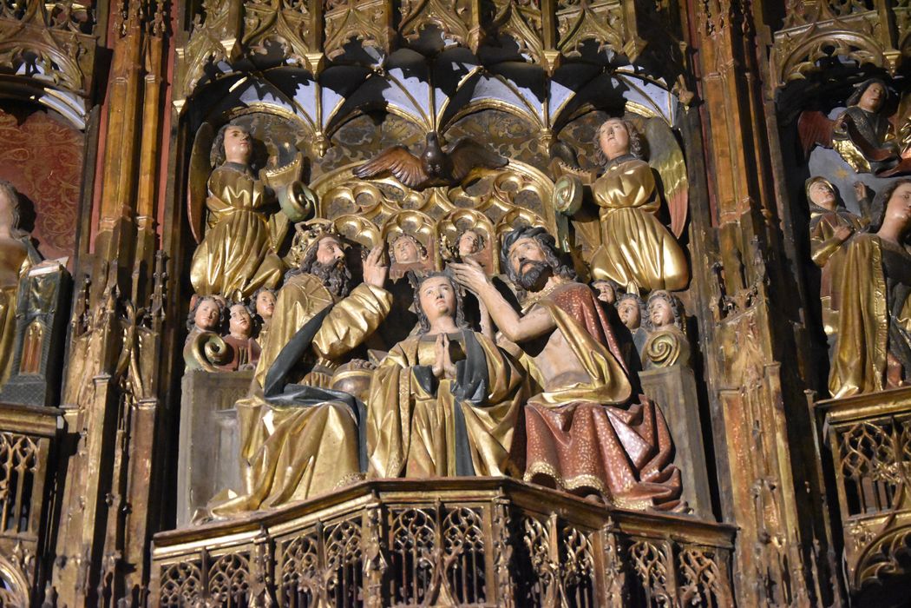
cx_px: 456
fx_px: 2657
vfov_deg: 13.0
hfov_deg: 19.5
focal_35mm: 105
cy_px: 304
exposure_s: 1/125
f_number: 4.2
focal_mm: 70
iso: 8000
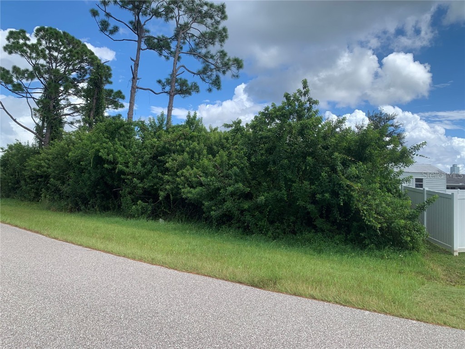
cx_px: 232
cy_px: 174
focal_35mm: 26
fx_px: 349
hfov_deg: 67.3
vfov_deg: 53.1
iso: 25
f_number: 1.8
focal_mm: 4.25
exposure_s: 1/1634
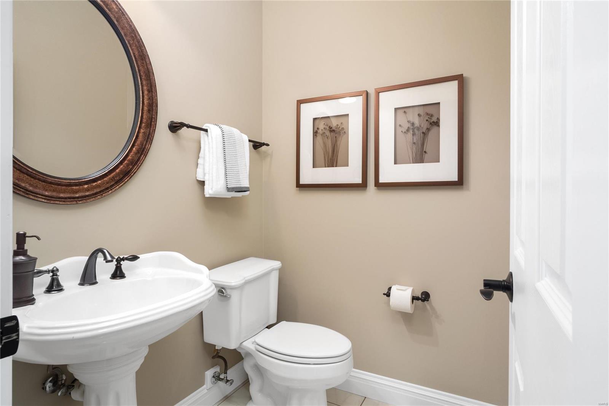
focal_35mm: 18
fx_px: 304
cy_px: 203
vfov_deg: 67.4
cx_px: 304
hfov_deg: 90.0
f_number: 8
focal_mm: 9
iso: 400
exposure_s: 1/3
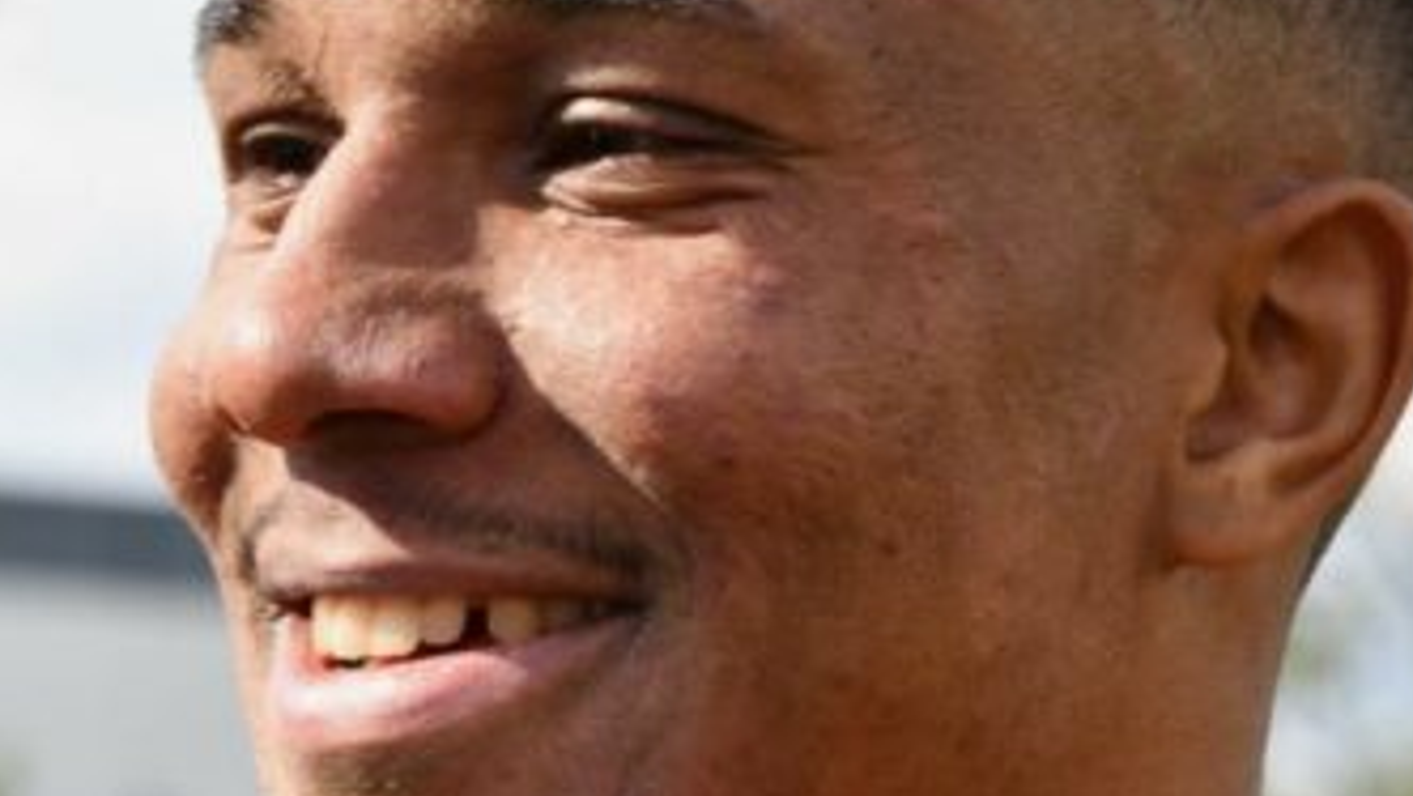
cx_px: 709
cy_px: 694
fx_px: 12293
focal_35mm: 328
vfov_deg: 3.7
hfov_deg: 6.6
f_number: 13
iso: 500
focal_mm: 110
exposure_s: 1/640
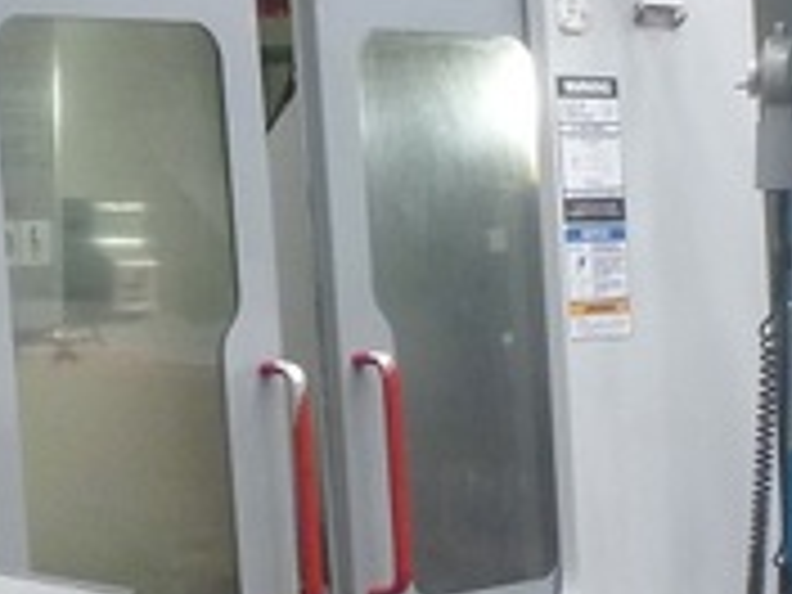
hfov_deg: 16.0
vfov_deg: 12.3
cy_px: 522
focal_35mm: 120
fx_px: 2746
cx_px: -68
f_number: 2.8
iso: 250
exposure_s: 1/30
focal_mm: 5.5
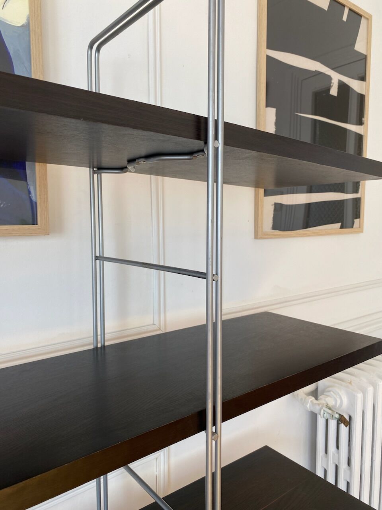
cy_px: 255
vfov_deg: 67.3
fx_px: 383
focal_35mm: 26
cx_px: 191
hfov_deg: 53.1
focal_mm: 4.25
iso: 50
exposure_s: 1/122
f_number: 1.8
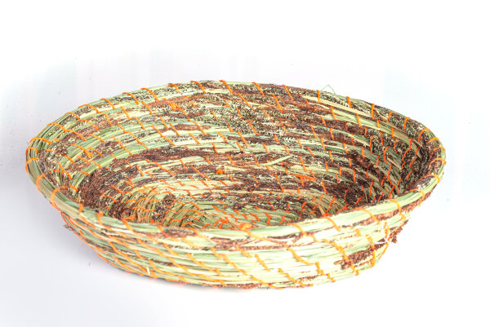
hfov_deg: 33.4
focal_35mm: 60
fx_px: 817
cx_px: 245
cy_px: 164
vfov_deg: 22.7
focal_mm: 60
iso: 640
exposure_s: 1/200
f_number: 18
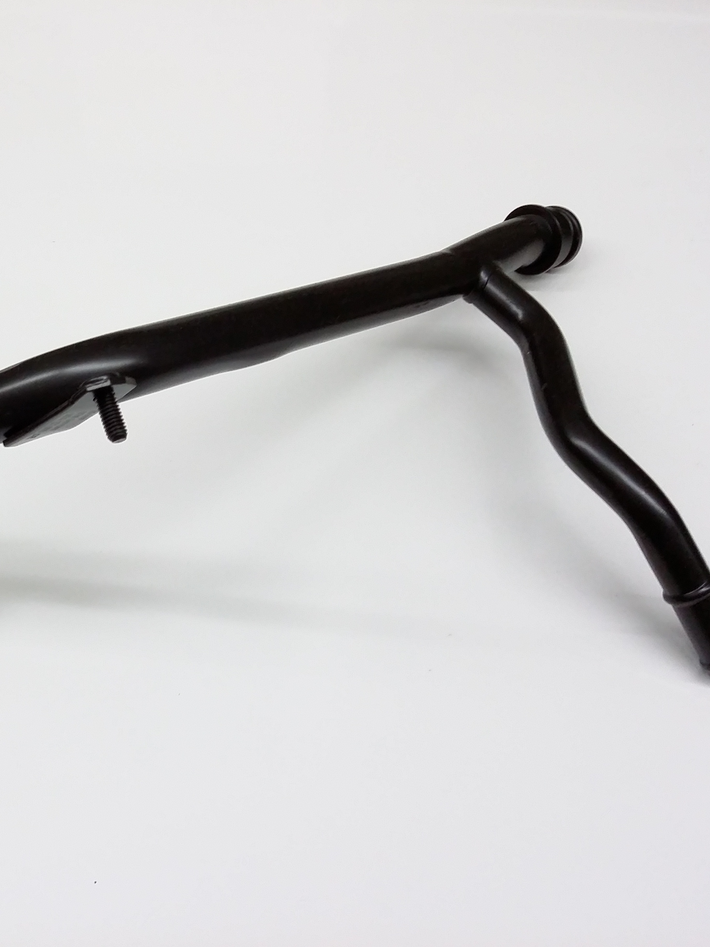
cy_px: 473
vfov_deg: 43.8
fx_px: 1176
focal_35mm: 43
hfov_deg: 32.6
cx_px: 132
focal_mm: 3.4
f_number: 2.4
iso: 160
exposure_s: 1/24
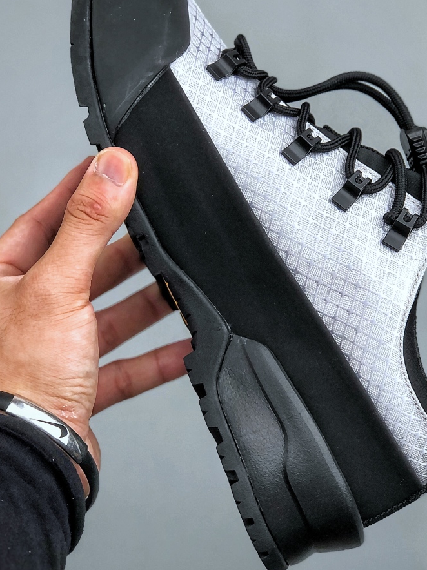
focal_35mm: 93
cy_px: 266
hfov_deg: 15.9
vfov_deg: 21.1
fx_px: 1530
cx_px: 250
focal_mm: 6.6
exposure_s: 1/50
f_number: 2.8
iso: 20
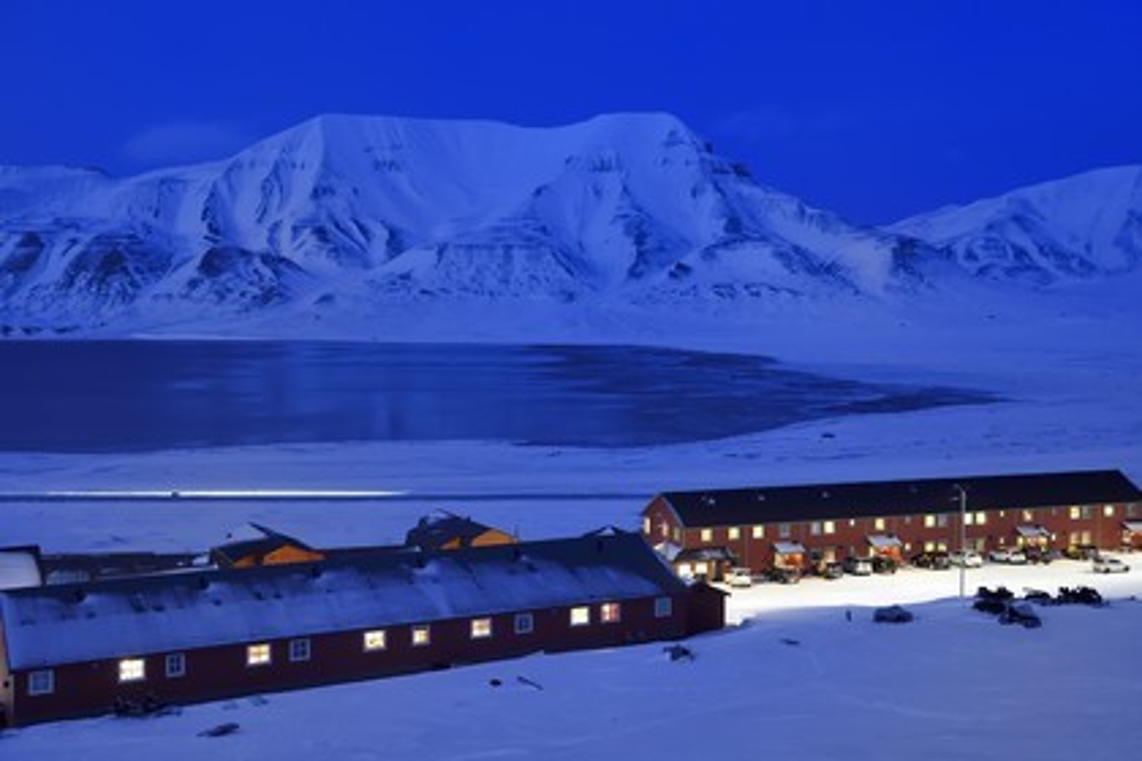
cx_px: 571
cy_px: 380
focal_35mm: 42
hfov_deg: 46.4
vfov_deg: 31.9
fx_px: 1332
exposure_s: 10
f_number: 7.1
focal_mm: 42
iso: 200
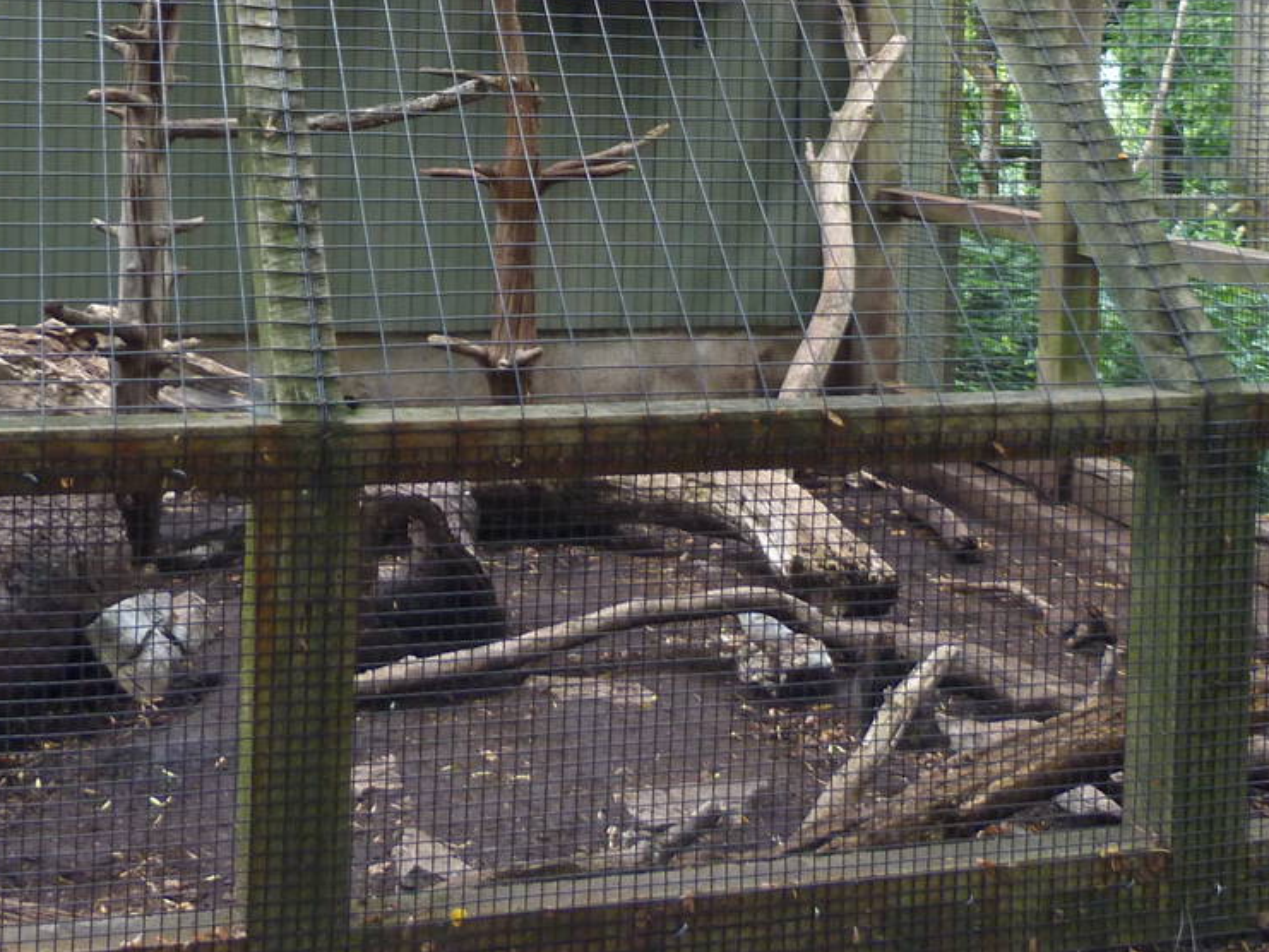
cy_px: 50
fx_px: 1980
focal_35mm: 54
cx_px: 584
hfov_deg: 35.5
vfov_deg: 25.9
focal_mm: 4.5
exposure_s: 1/60
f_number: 2.8
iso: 160
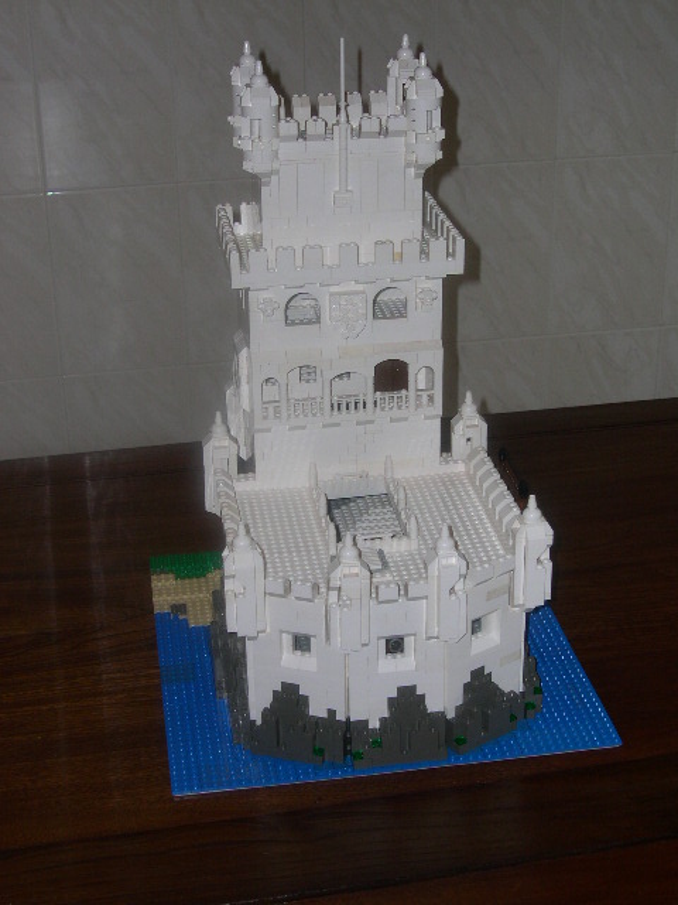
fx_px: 1489
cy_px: 452
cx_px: 339
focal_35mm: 57
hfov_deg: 25.7
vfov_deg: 33.8
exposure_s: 1/60
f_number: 3.4
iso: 100
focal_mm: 12.2
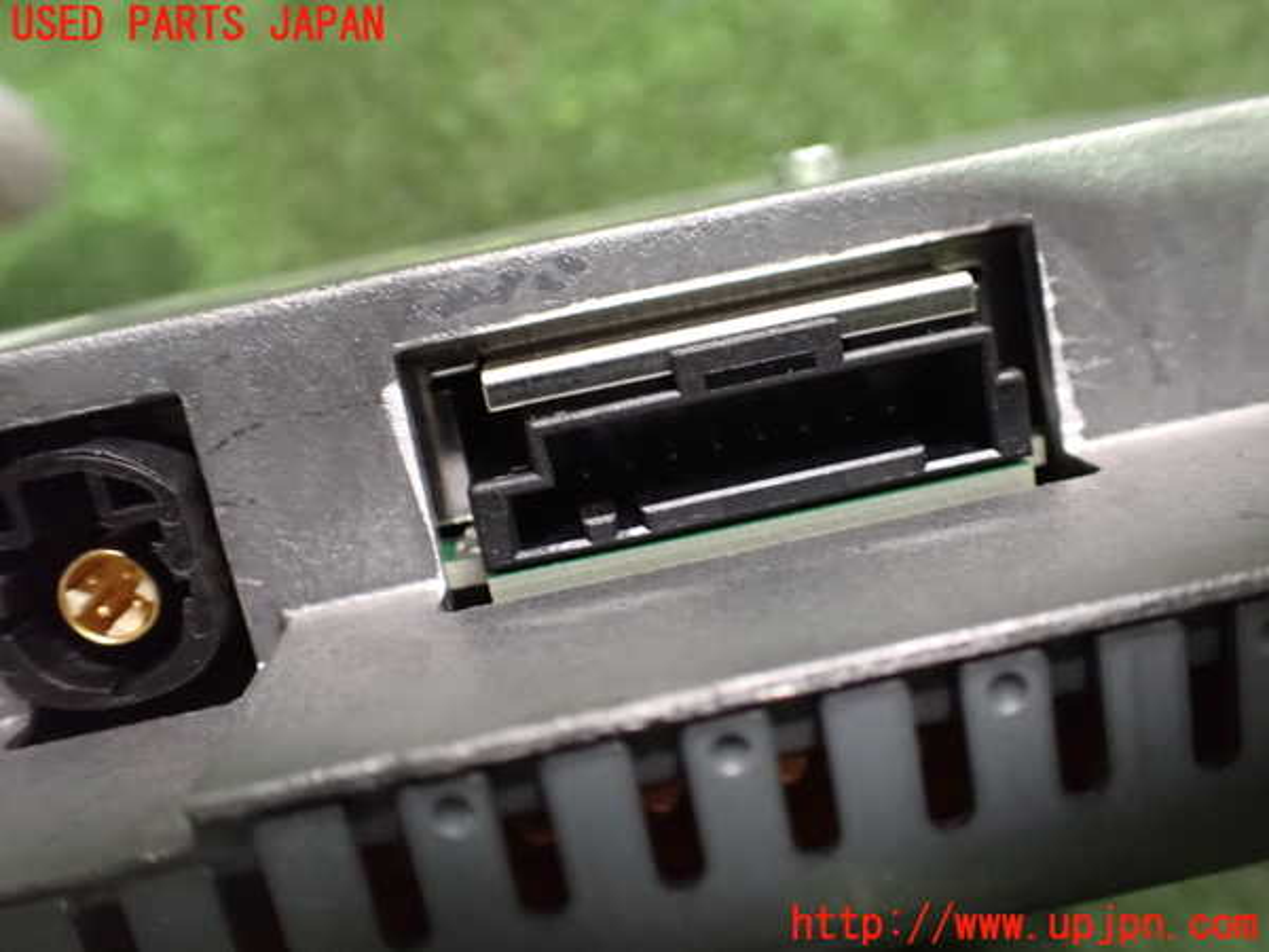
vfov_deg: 46.8
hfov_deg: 60.0
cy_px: 476
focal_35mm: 30
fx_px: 1100
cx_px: 634
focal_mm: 5.4
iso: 1600
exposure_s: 1/30
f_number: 2.3
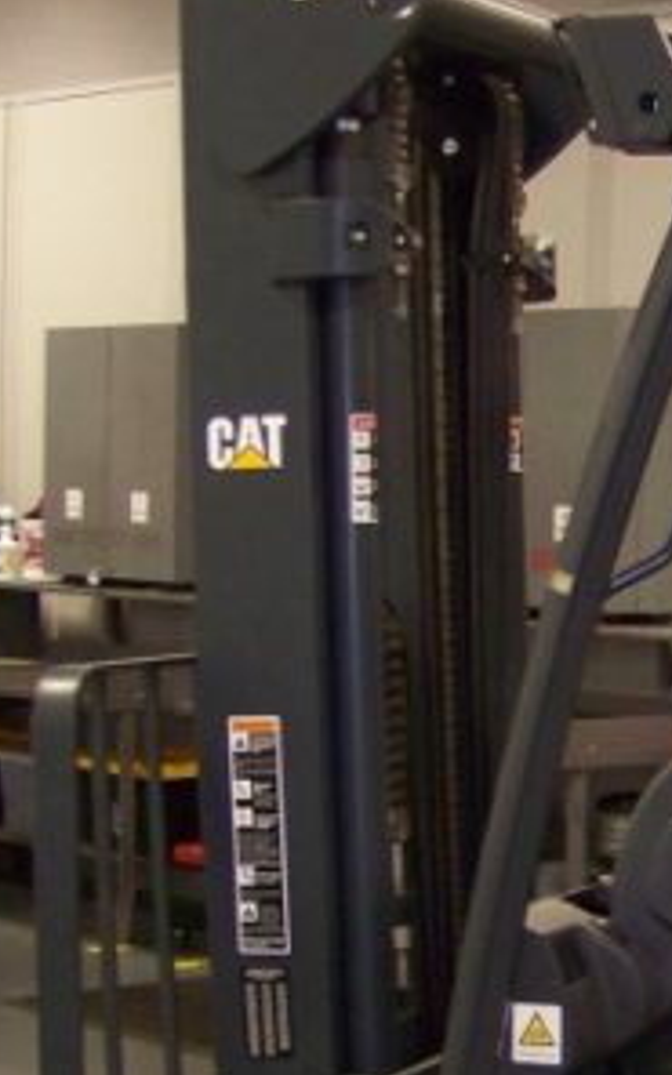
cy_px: 844
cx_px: 984
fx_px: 3253
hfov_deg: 11.4
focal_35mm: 111
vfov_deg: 18.6
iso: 200
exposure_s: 1/30
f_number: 2.8
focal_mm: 5.85
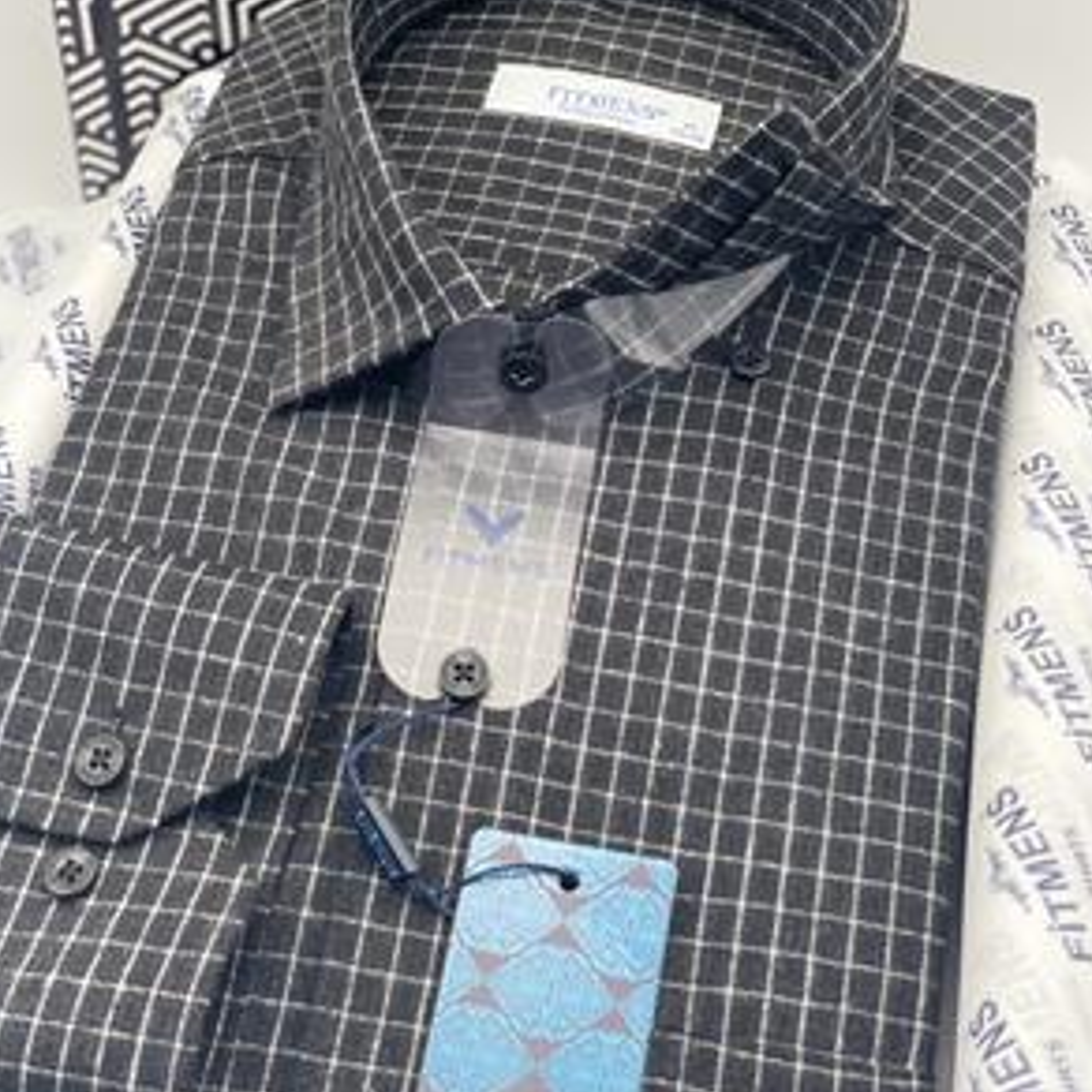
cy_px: 499
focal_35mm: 65
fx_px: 2320
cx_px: 546
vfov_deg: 26.5
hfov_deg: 26.5
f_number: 2
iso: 25
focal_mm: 6
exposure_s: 1/100
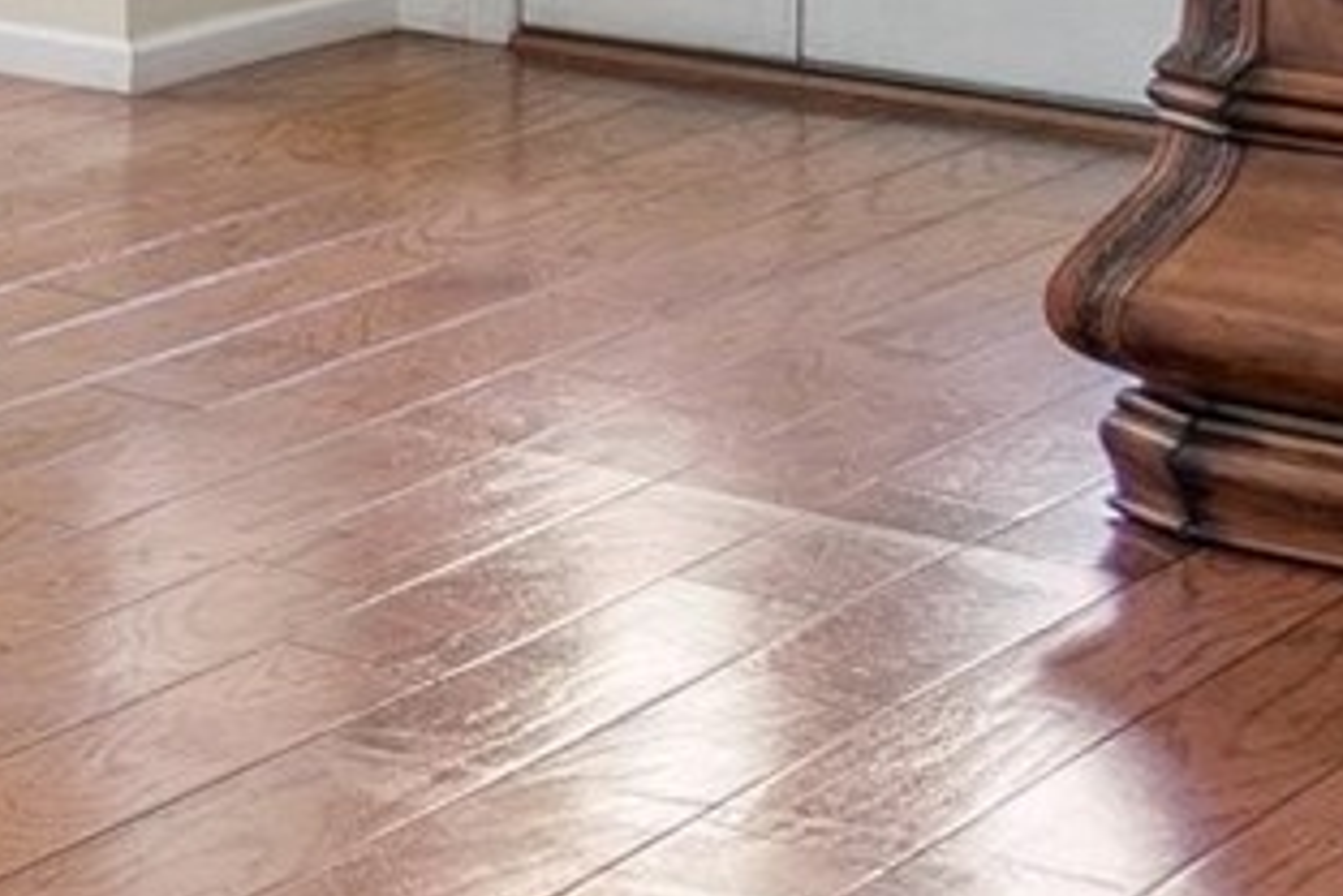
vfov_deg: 12.5
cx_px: -2733
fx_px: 3656
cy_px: -812
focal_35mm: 98
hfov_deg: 11.3
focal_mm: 10
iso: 200
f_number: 6.3
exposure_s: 1/10
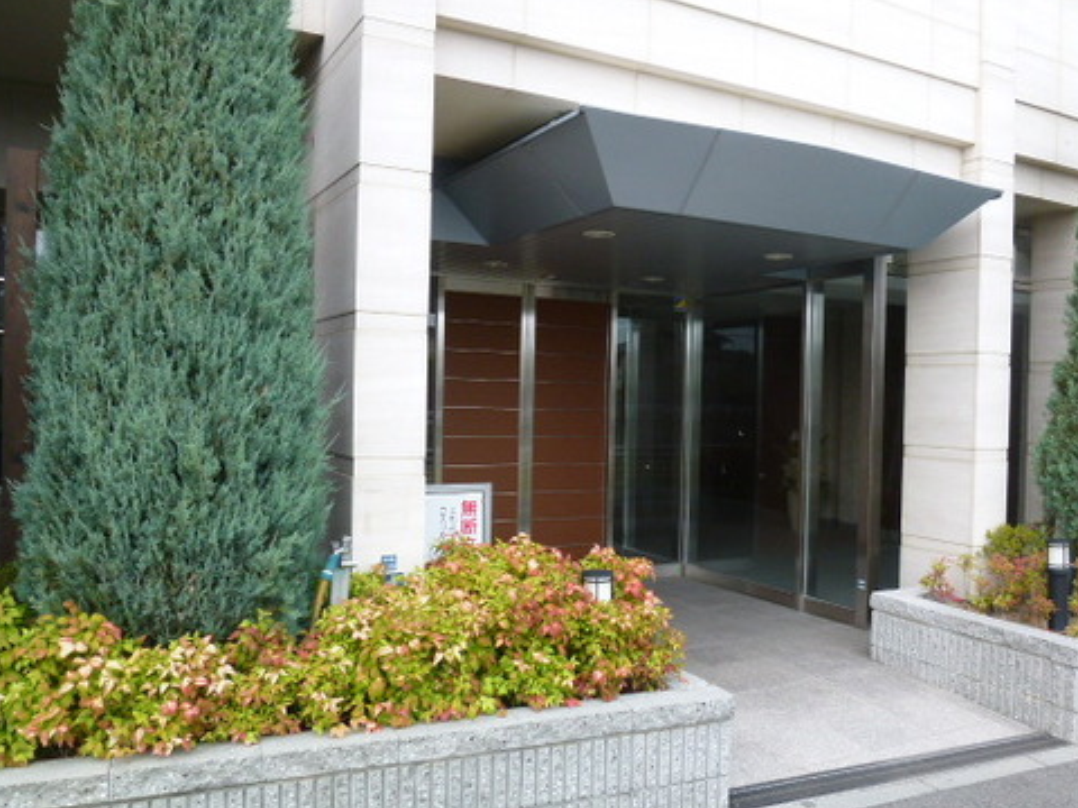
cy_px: 406
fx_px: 934
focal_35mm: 30
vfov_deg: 46.8
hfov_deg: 59.5
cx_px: 642
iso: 100
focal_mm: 4.3
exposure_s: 1/320
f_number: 4
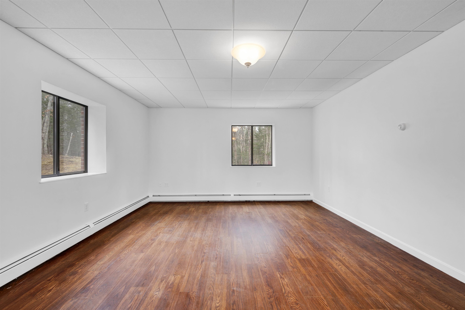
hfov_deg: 100.4
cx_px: 232
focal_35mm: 15
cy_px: 155
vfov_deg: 77.2
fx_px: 194
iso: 250
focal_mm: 15
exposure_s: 1/2.5
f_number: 7.1
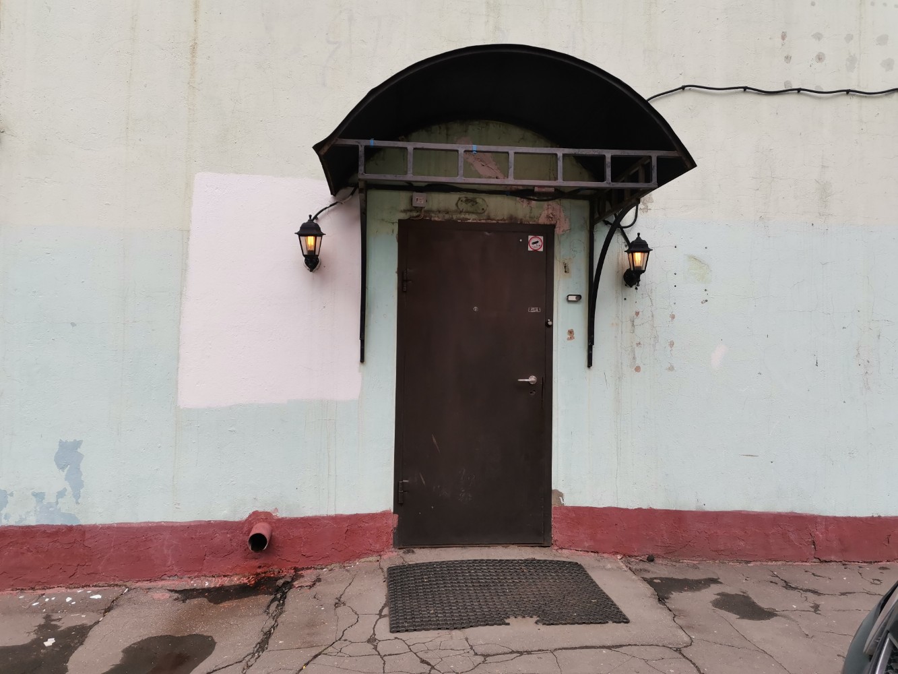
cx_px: 449
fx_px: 675
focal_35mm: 26
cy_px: 337
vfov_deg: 53.1
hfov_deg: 67.3
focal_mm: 4.75
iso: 50
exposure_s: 1/833
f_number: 1.8
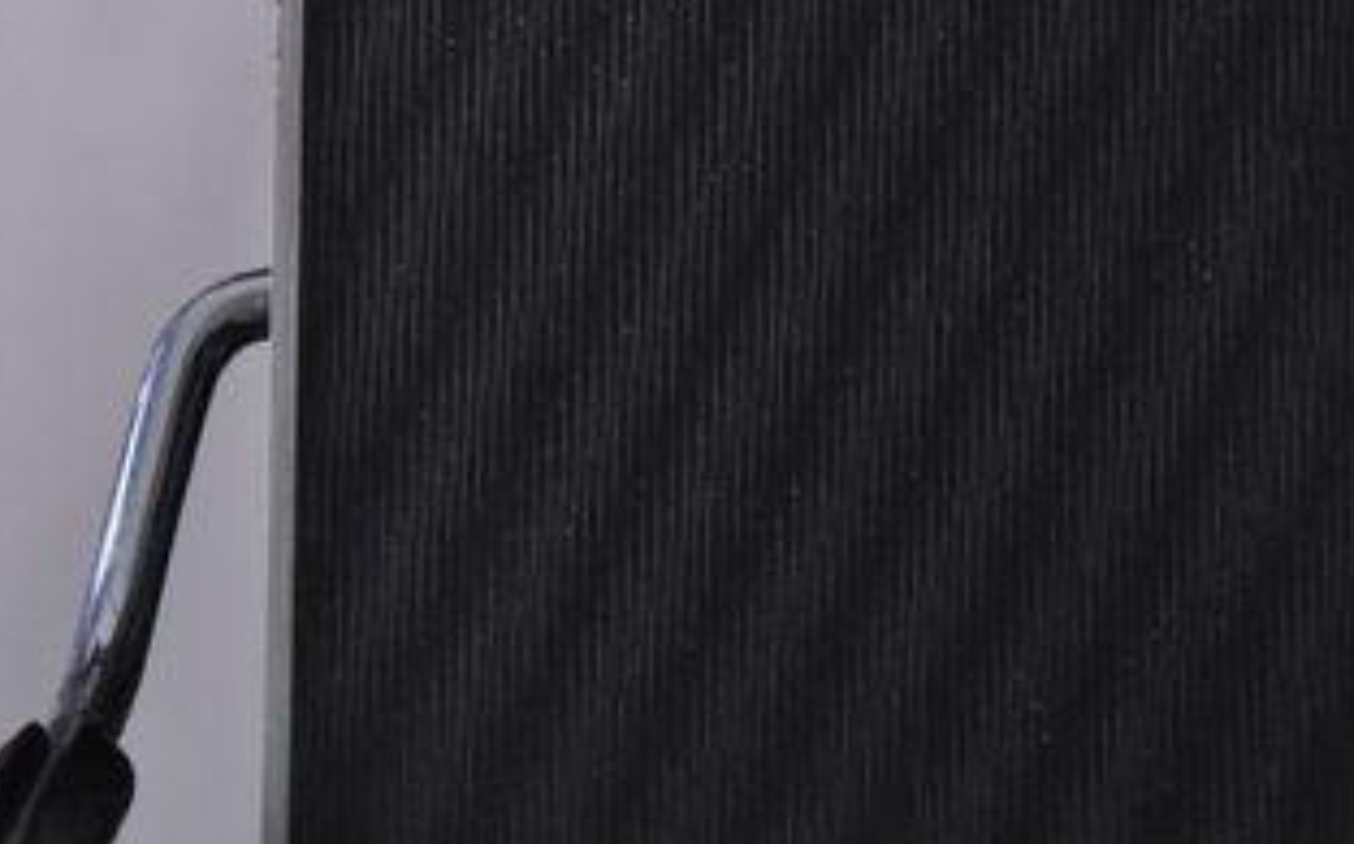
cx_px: 874
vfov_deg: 5.7
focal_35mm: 231
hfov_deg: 9.1
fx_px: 8507
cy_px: 322
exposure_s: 1/125
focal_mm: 105
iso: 3200
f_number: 11
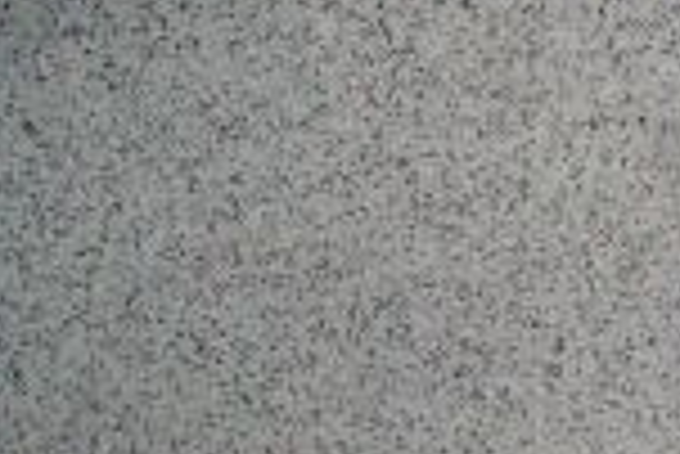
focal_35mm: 137
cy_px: 591
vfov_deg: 9.8
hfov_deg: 12.2
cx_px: 1599
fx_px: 2590
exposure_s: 1/160
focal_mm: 18
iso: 3200
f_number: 6.3
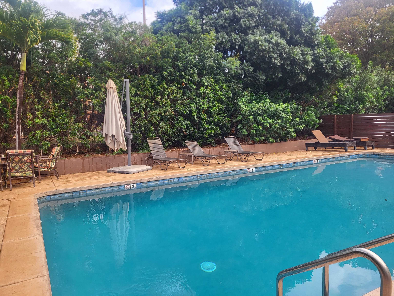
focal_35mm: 26
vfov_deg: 53.1
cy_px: 148
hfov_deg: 67.3
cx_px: 197
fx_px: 296
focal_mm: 5.4
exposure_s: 1/417
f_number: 1.8
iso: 40
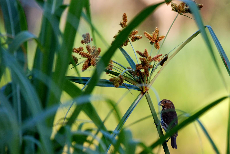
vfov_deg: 2.3
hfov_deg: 3.4
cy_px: 77
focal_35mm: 600
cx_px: 115
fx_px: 3838
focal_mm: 400
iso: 400
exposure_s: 1/160
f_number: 6.3
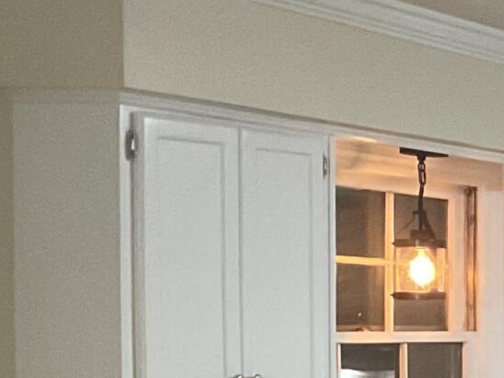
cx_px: 1190
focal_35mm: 159
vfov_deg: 9.2
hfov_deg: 10.7
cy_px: 449
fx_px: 2314
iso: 125
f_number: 1.8
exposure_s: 1/60
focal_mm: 3
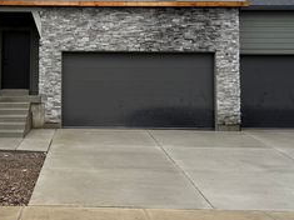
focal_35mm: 51
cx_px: 76
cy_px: 63
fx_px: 433
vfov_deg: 28.2
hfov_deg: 36.7
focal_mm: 6.76
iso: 80
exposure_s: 1/1337
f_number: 1.78
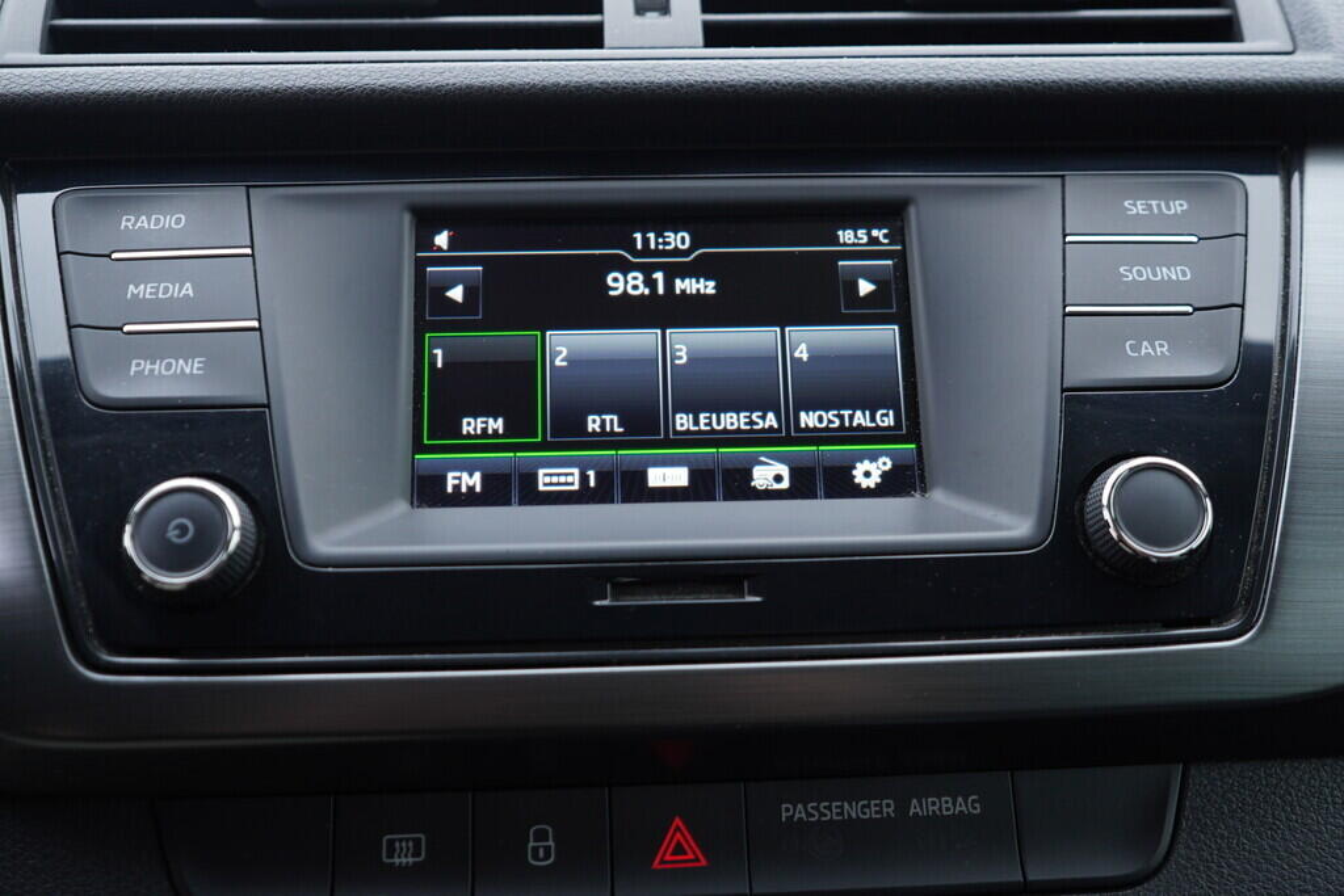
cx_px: 672
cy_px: 448
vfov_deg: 36.9
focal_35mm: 36
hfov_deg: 53.1
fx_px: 1344
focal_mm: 24
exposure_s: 1/40
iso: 160
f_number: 2.8
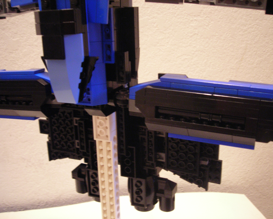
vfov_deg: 37.3
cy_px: 109
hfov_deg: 45.8
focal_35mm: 40
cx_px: 140
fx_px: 323
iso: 200
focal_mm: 6.3
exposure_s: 1/1.9
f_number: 3.2
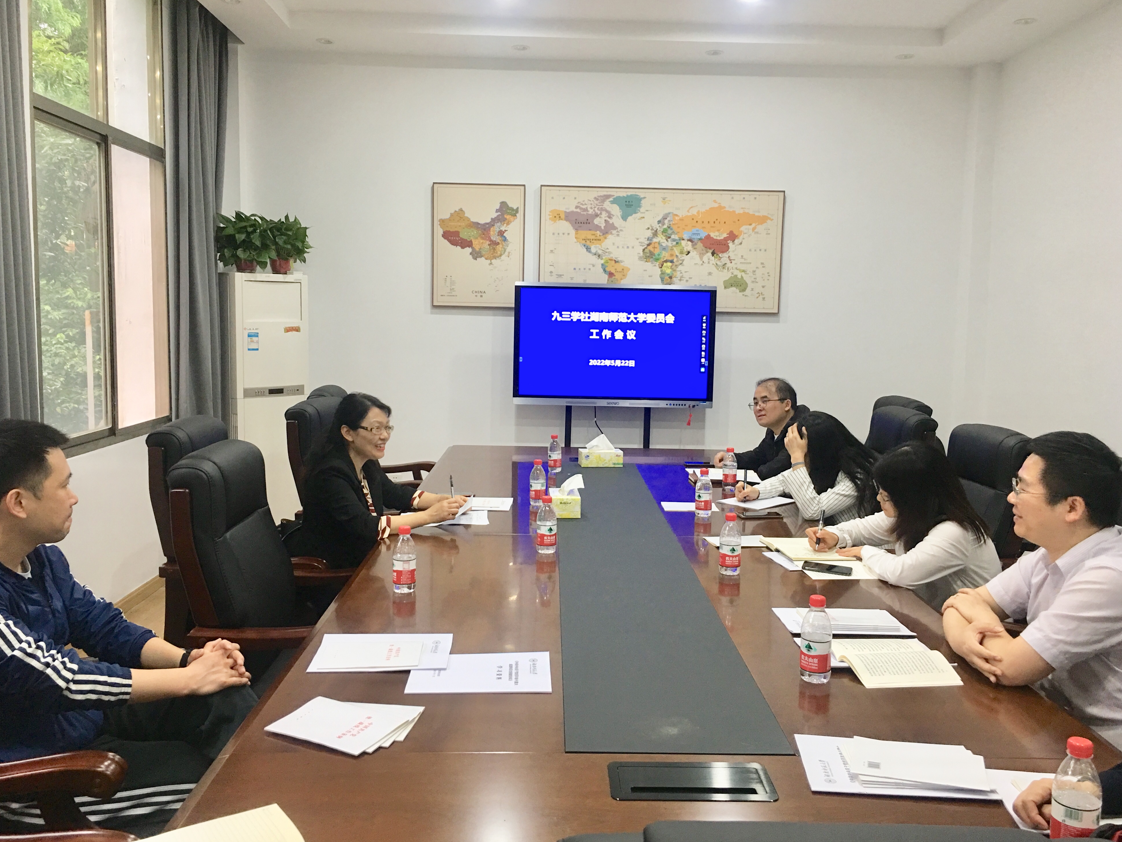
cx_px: 572
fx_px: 972
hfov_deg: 60.0
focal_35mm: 30
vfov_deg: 46.8
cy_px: 417
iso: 64
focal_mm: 4.15
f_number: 2.2
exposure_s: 1/17
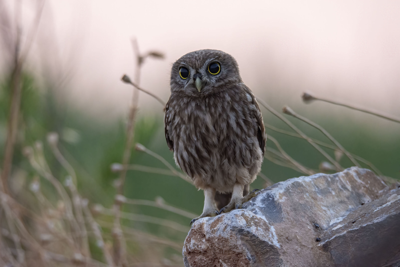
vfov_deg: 1.9
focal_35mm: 720
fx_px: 7999
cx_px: 200
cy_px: 134
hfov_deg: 2.9
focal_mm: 480
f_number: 6.3
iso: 2500
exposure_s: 1/100
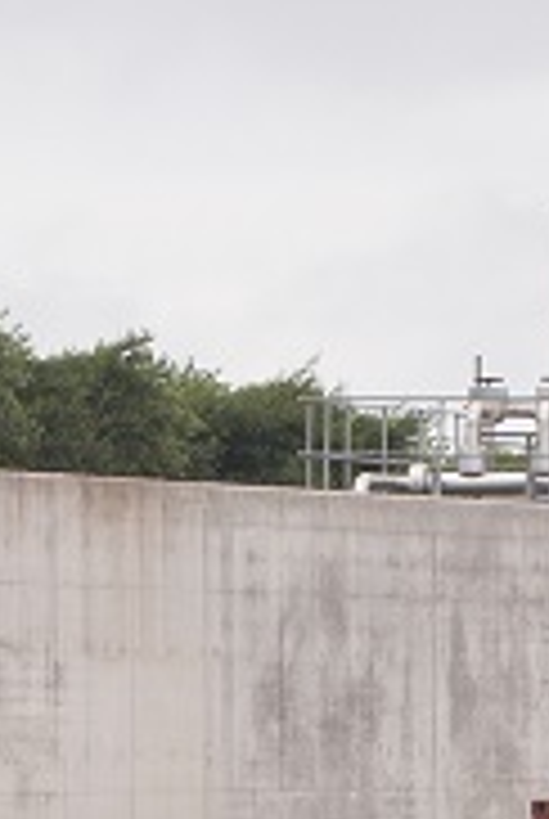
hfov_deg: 2.0
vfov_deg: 3.0
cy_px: 1130
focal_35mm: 684
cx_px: -45
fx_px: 15586
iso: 400
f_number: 10
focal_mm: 130
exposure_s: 1/400
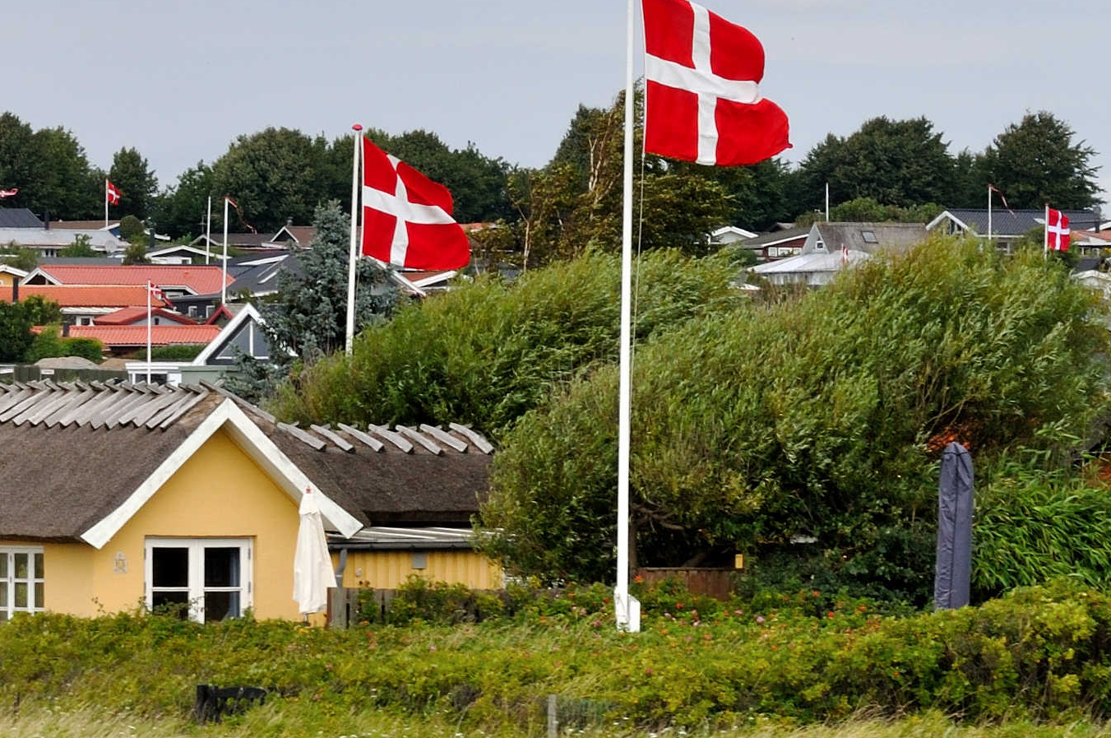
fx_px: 11742
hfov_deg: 5.4
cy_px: 179
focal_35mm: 381
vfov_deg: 3.6
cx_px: 396
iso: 200
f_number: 9
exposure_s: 1/320
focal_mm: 80
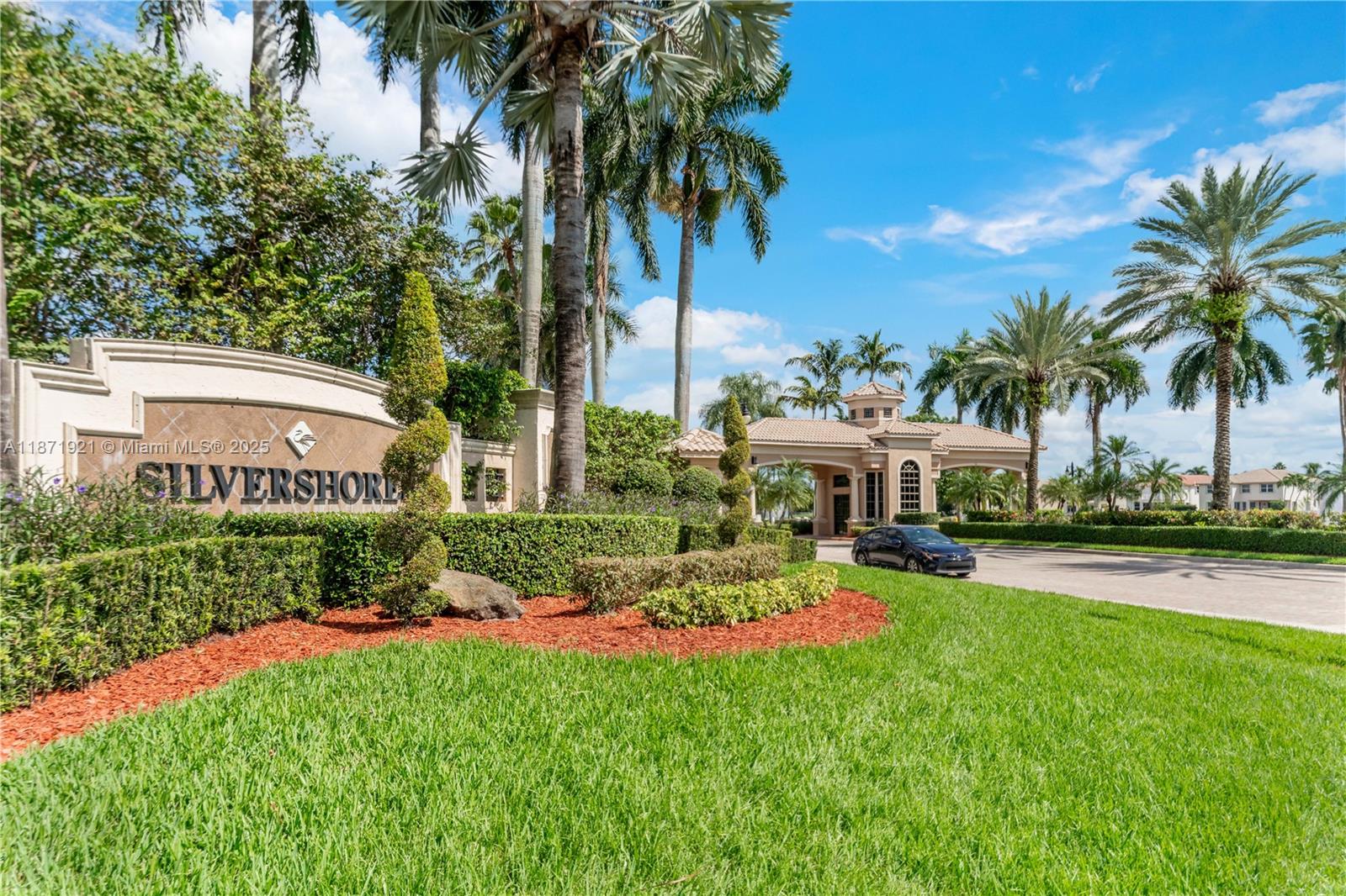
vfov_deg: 81.2
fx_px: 523
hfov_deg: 104.3
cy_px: 448
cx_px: 673
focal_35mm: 14
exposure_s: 1/2000
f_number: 9
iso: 320
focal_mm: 14
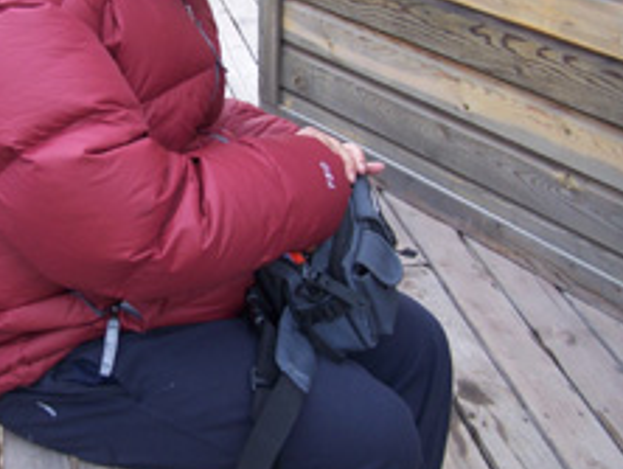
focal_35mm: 66
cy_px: 149
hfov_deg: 28.9
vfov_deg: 22.2
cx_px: 154
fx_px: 1189
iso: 80
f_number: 2.8
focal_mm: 6.3
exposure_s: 1/125
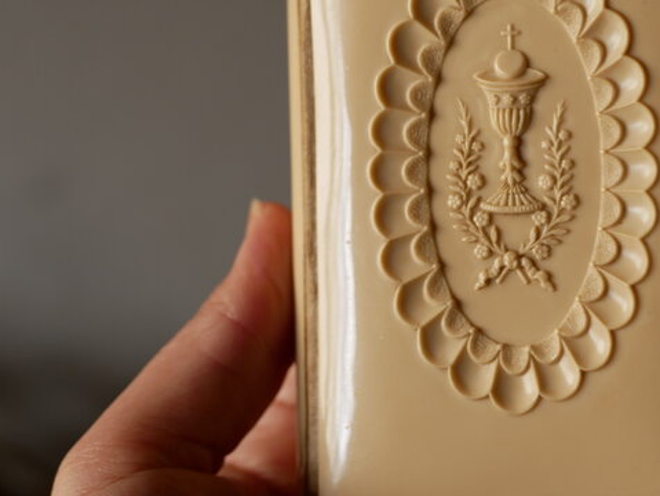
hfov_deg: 21.9
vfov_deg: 16.5
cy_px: 132
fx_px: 1698
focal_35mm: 89
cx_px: 413
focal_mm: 25
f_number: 2.5
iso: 200
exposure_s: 1/200
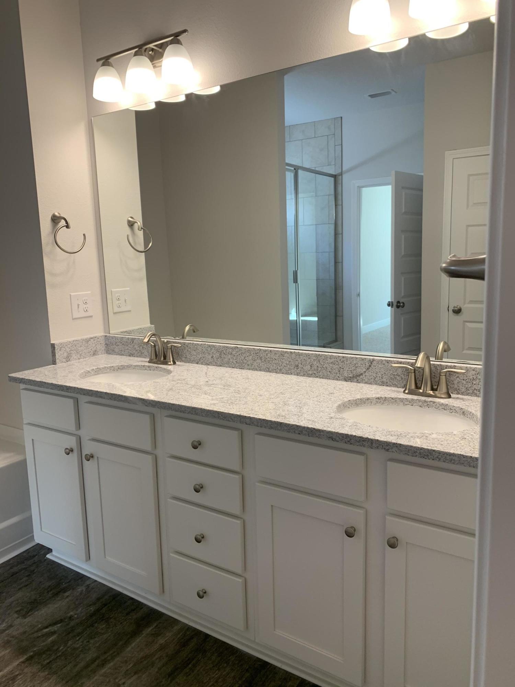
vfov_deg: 67.3
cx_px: 258
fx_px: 516
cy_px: 344
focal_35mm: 26
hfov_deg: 53.1
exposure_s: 1/120
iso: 80
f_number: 1.8
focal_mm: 4.25
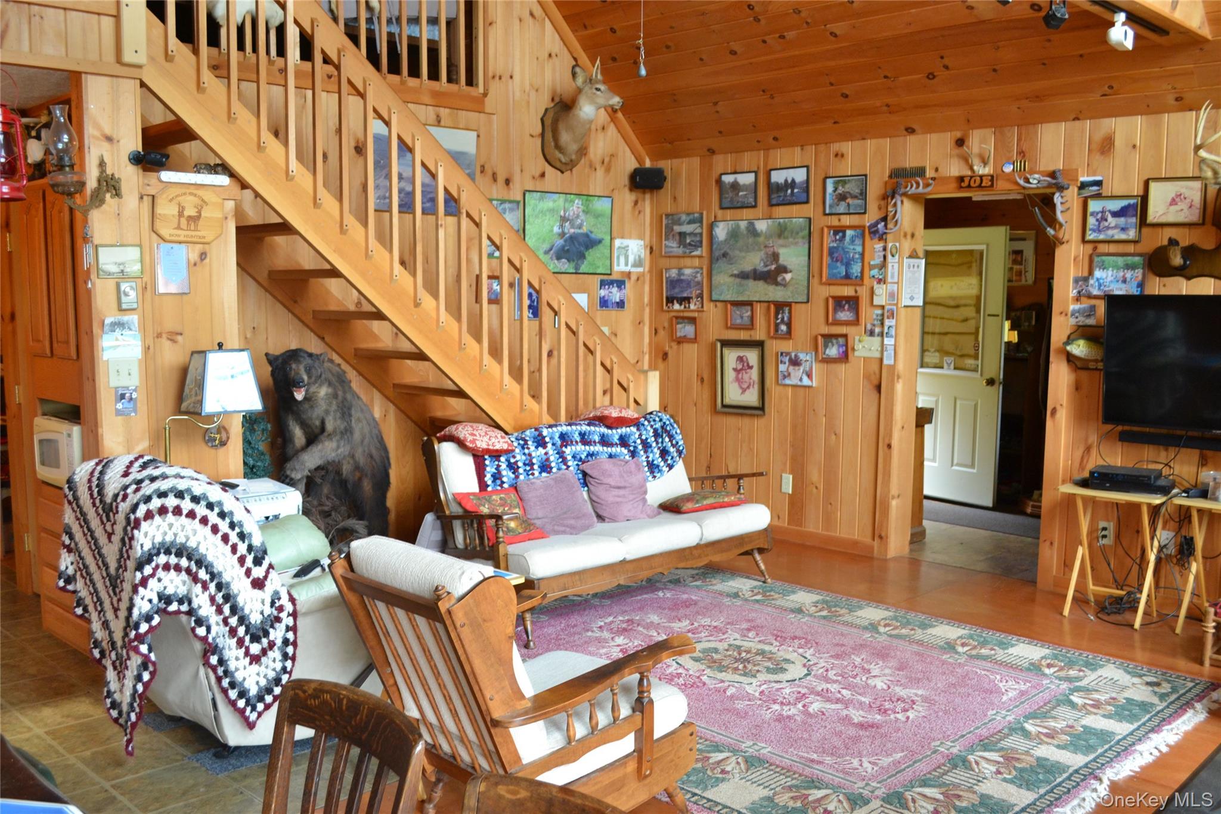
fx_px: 1119
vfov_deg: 40.0
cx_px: 610
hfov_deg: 57.2
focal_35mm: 33
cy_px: 407
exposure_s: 1/30
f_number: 5
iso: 720
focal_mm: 22
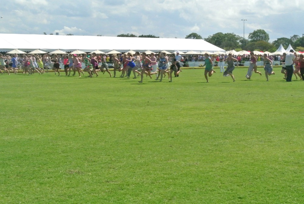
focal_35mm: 81
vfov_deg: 16.9
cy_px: 102
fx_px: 685
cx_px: 152
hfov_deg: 25.0
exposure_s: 1/3200
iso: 3200
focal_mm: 30
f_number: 14
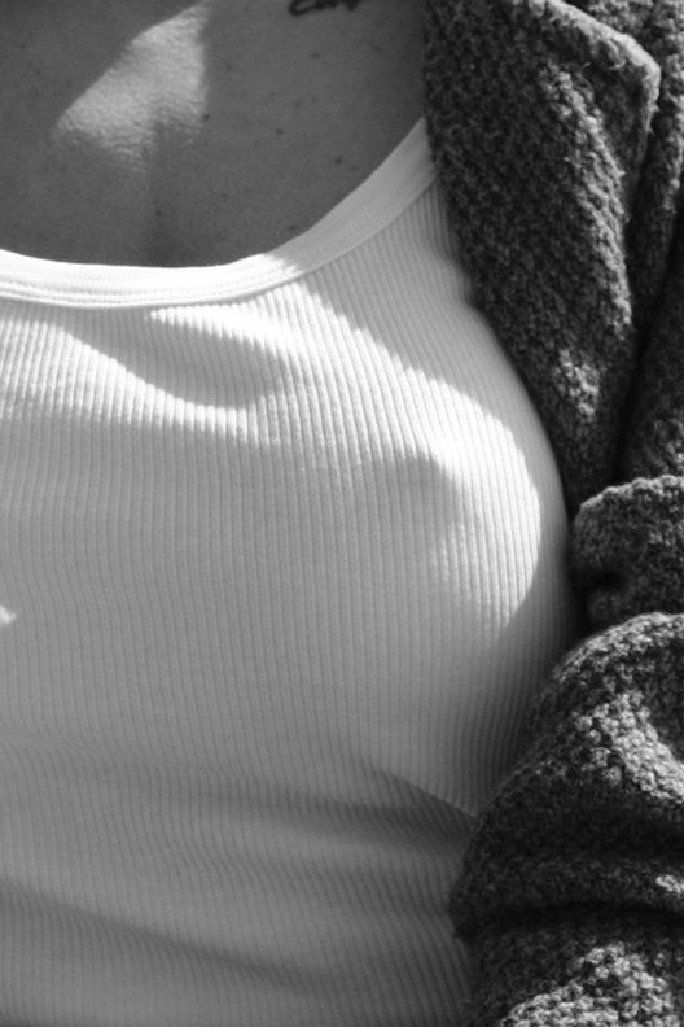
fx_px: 7324
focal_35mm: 257
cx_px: 56
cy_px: 375
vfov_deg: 8.0
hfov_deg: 5.3
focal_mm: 35
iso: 160
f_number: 4
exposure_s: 1/1000
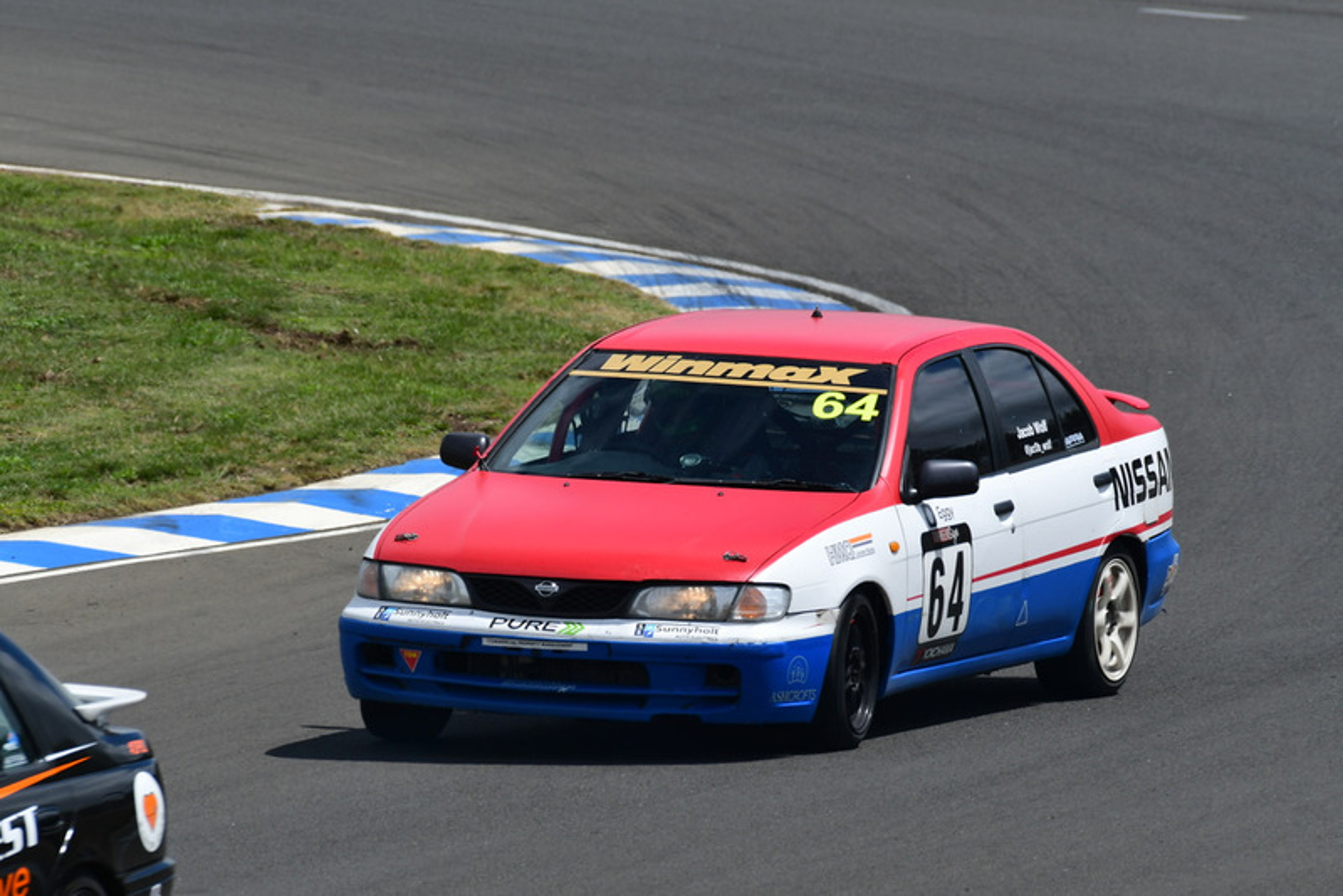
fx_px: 27988
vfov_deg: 1.8
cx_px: 672
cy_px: 448
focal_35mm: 750
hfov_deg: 2.7
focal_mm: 500
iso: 200
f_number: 10
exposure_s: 1/640
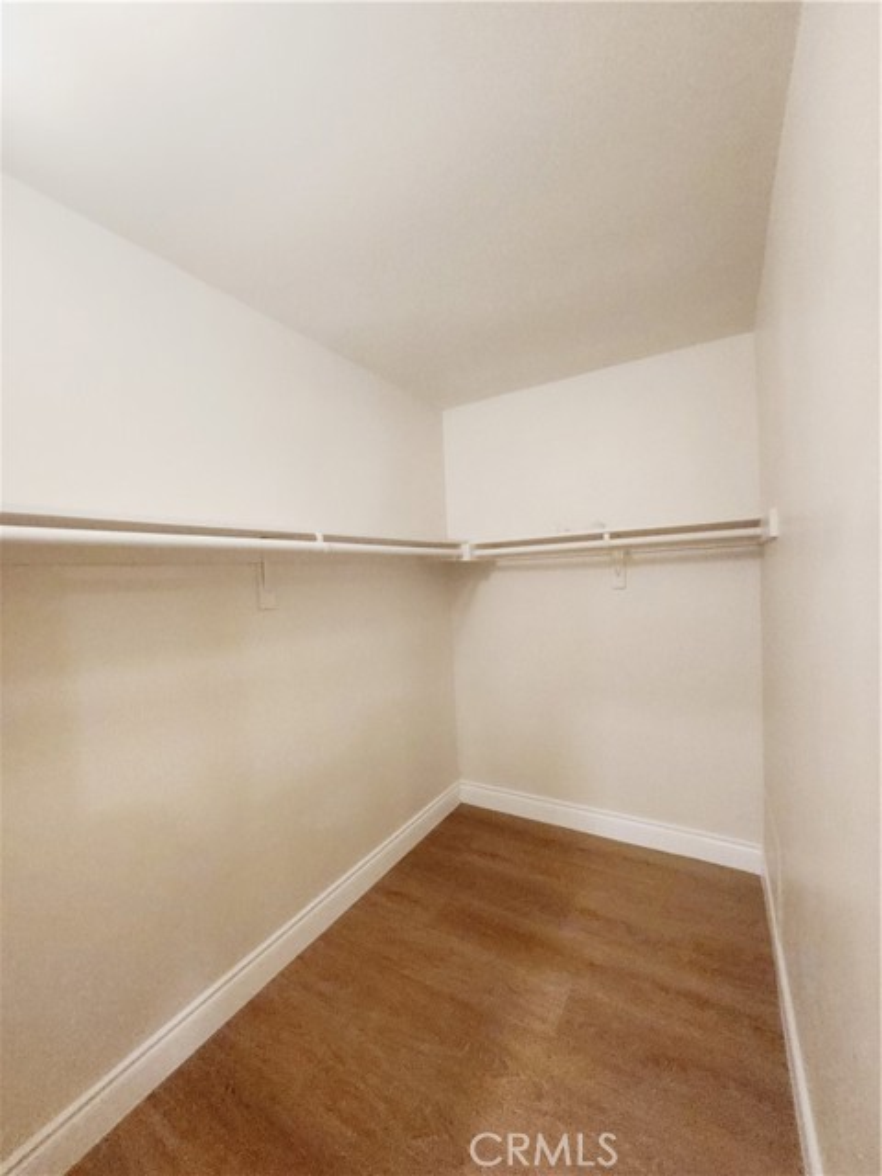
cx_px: 441
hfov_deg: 89.9
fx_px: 442
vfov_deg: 106.2
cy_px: 588
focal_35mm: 13
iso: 320
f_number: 2.2
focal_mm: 1.74
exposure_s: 1/60
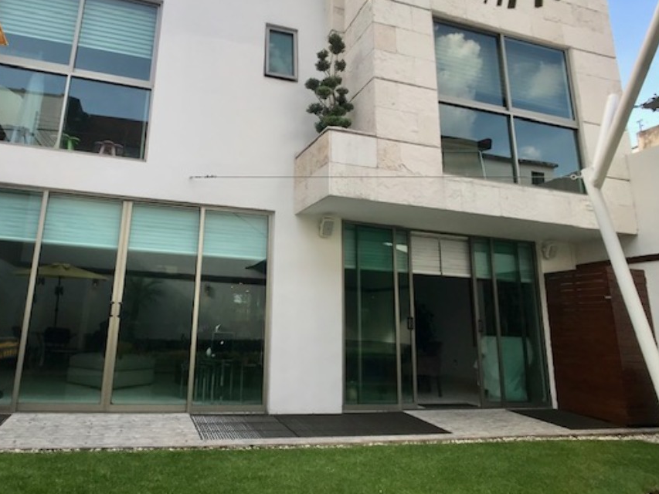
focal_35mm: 35
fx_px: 666
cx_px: 252
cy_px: 220
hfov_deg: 52.1
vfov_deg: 40.7
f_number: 1.8
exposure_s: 1/323
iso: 20
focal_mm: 3.99
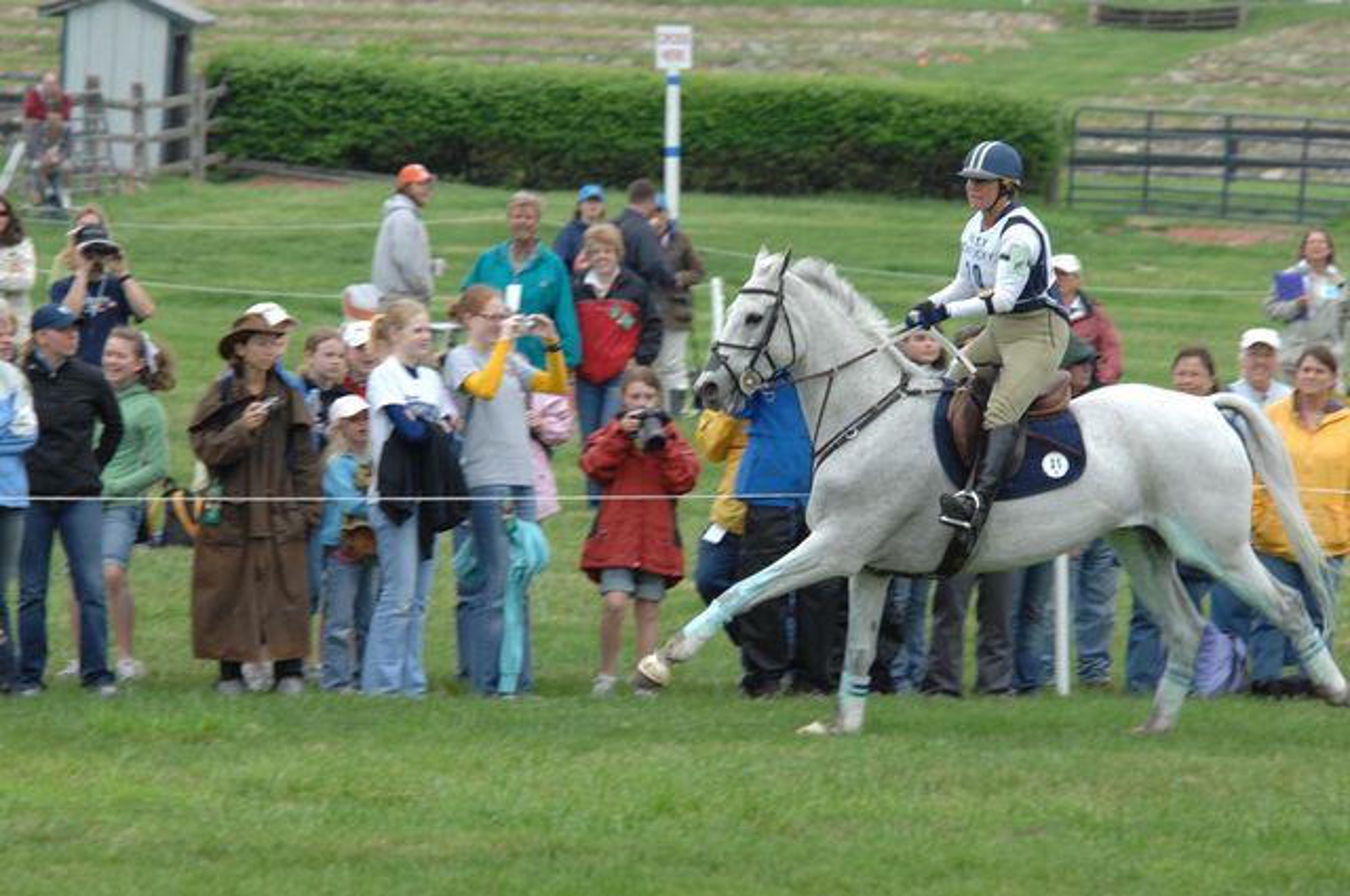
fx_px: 14045
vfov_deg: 3.7
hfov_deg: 5.5
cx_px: 675
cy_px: 448
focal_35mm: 375
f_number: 7.1
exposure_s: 1/500
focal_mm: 250
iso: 500
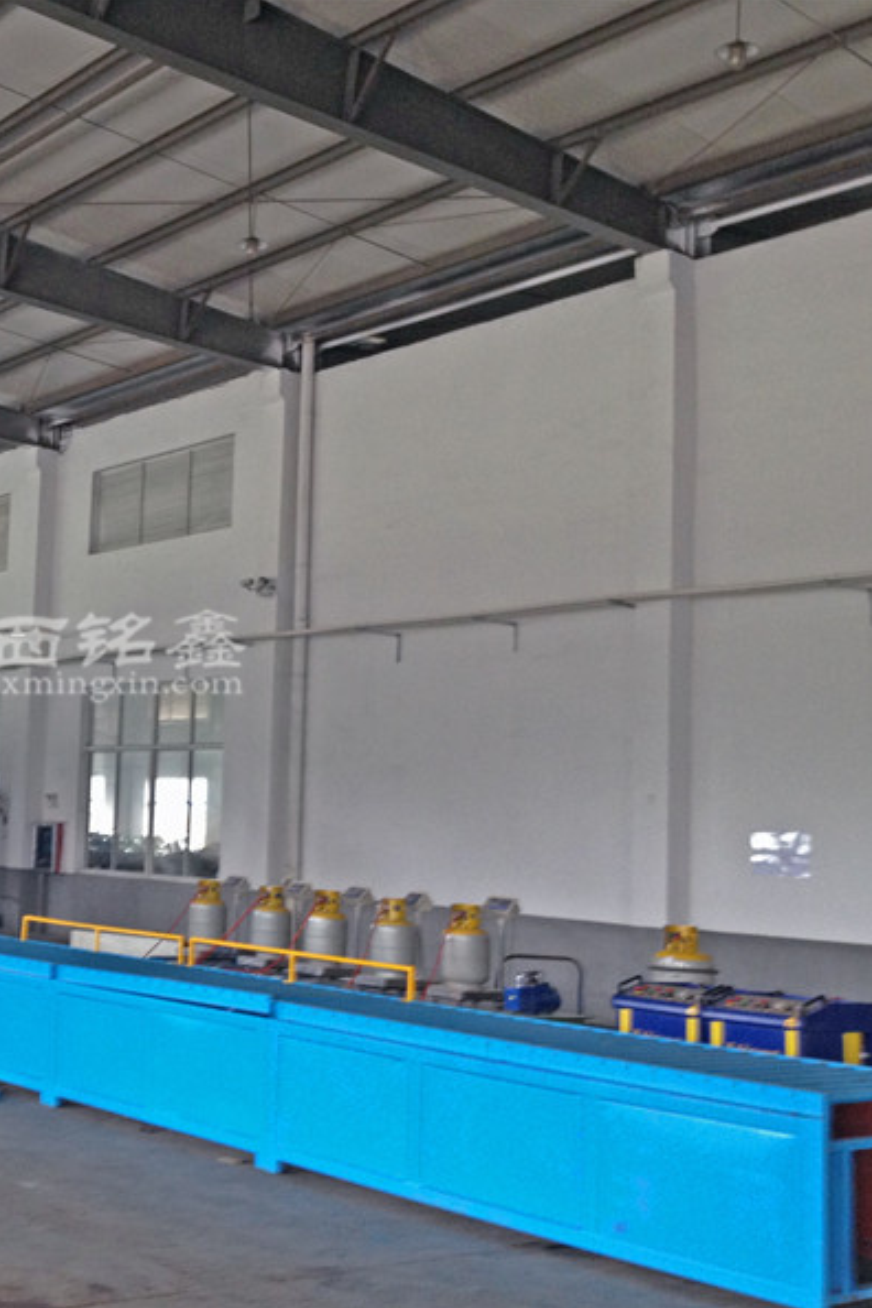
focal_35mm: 49
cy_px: 656
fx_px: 1780
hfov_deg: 26.2
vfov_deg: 40.3
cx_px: 13
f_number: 2.4
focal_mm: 4.28
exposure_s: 1/20
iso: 125
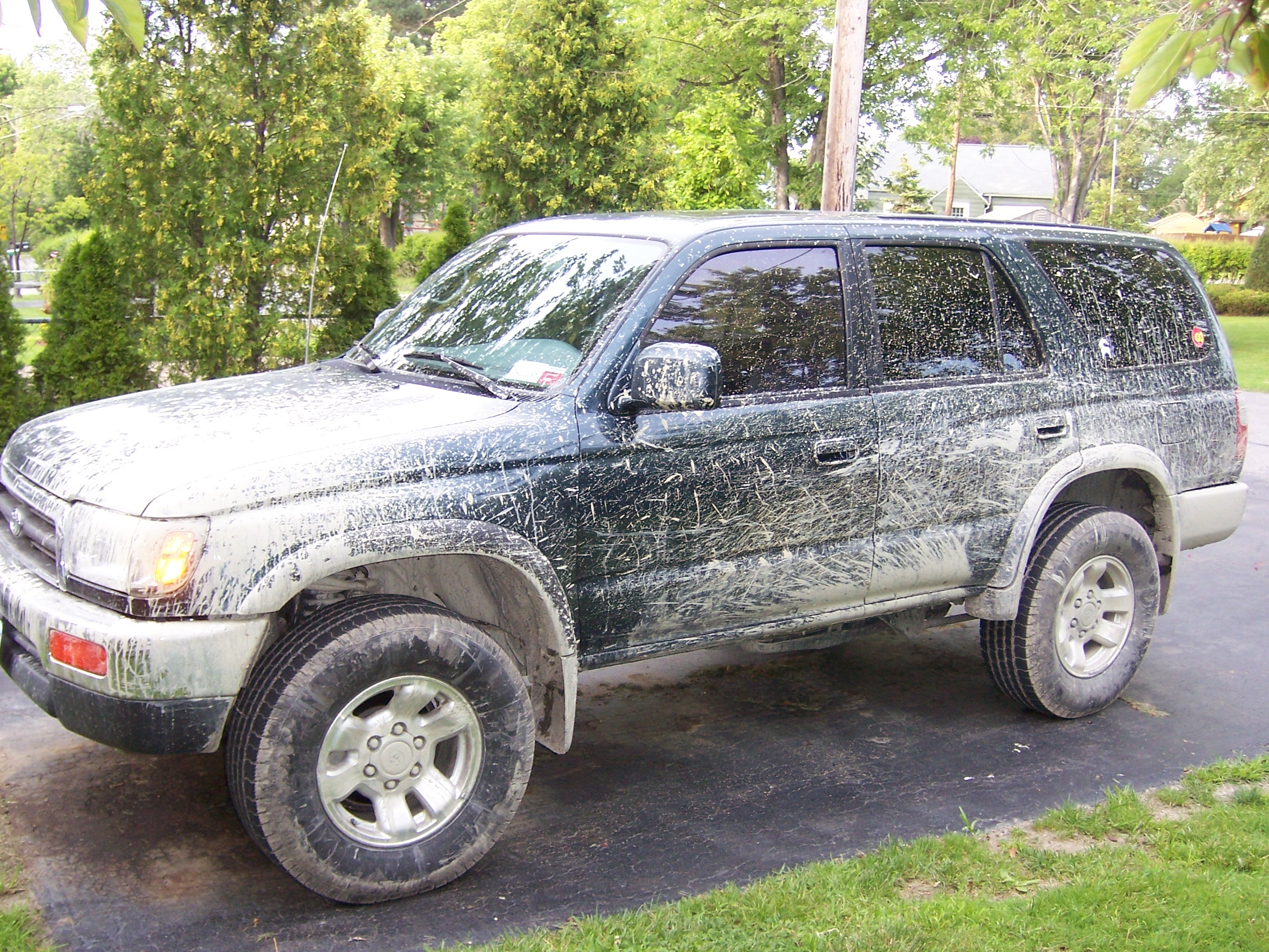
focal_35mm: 37
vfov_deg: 38.7
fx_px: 1357
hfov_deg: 50.1
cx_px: 624
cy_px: 470
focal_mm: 6.2
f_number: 2.8
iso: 125
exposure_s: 1/100
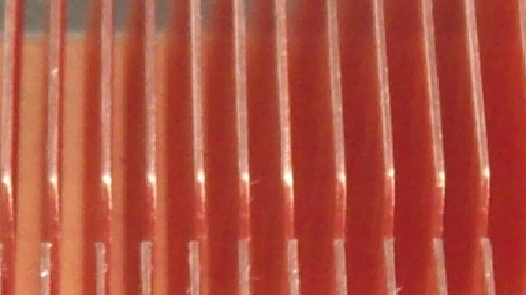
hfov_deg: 8.3
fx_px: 3638
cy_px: 534
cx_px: 145
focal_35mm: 261
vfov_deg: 4.6
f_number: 3
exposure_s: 1/33.6
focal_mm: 7.6
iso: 160
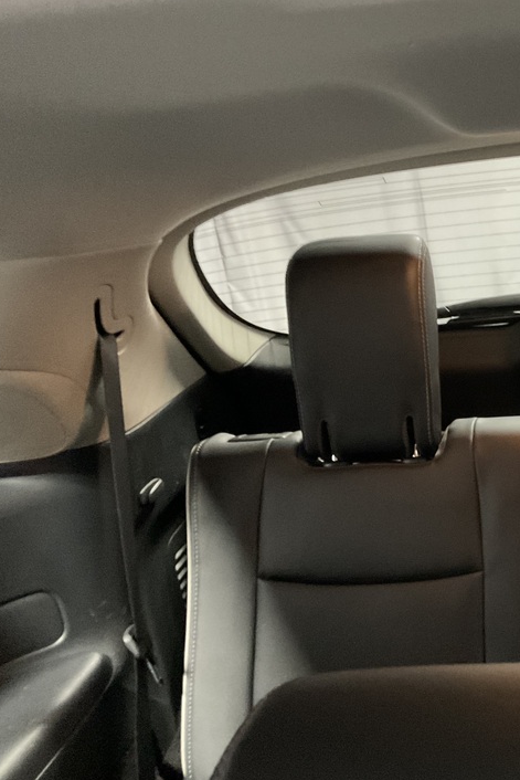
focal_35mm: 41
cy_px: 396
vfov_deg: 47.4
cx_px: 522
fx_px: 888
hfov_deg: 30.3
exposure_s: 1/25
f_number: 1.8
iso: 400
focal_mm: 3
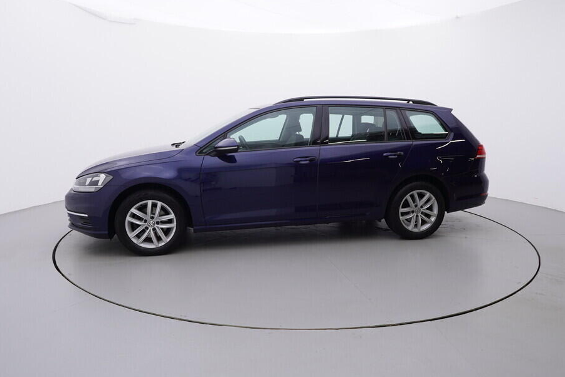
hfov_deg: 70.3
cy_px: 186
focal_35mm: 26
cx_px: 280
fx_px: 402
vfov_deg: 50.4
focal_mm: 15
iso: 200
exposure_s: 1/80
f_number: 5
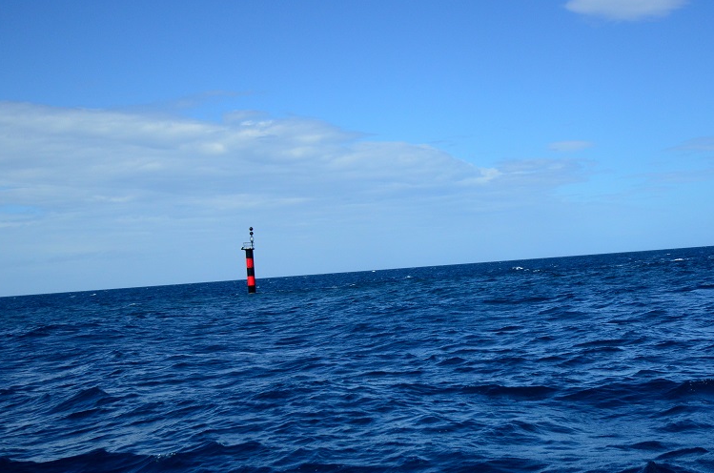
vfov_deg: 27.9
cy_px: 267
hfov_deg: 41.0
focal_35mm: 48
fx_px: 950
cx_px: 435
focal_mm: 24
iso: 800
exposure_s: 1/8000
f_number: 4.5
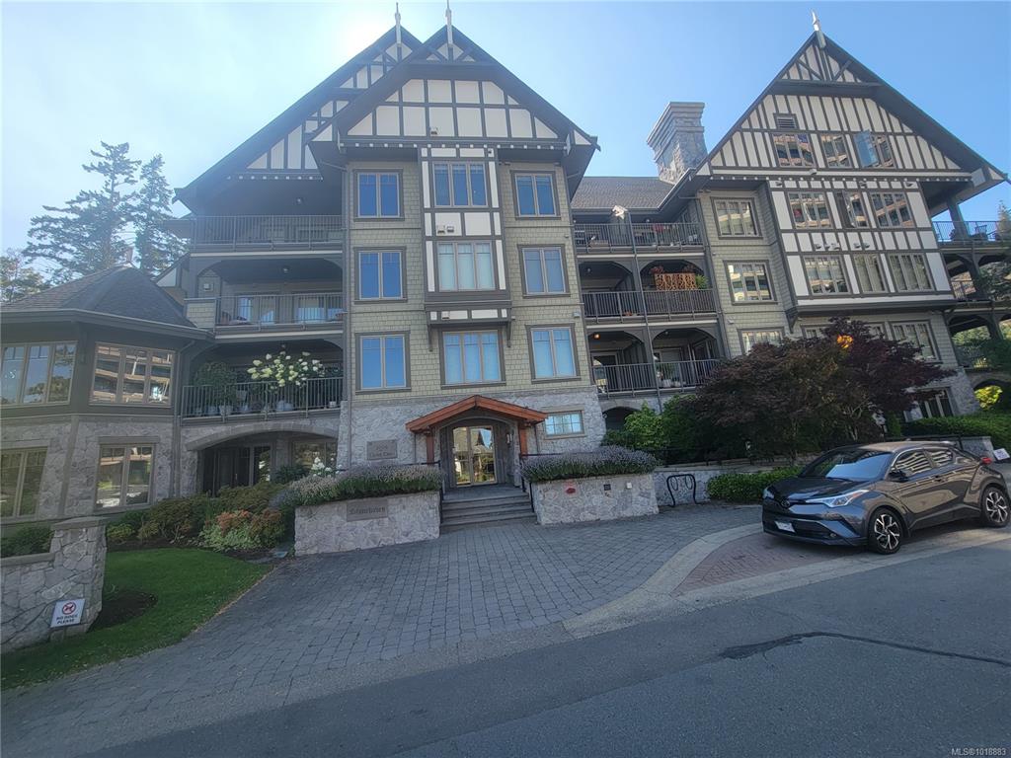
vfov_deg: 89.9
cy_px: 379
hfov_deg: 106.2
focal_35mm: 13
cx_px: 506
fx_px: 380
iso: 50
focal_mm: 2.2
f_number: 2.2
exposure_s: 1/487
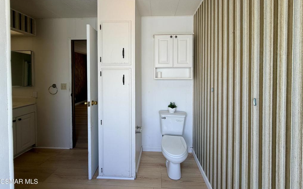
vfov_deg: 74.1
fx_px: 124
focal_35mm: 15
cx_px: 153
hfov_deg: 101.5
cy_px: 77
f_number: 2.2
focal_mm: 2.22
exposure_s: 1/120
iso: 80
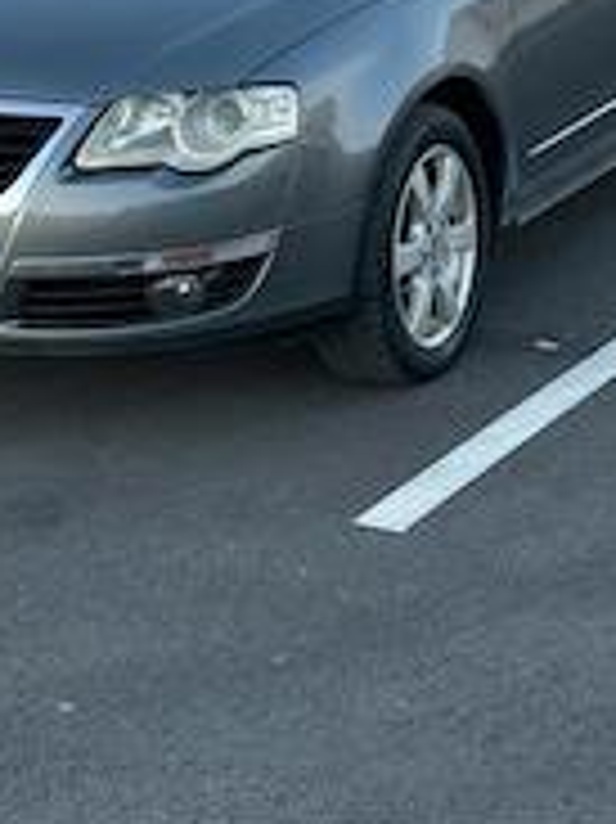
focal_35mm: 105
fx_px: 2494
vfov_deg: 18.1
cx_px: 261
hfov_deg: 14.1
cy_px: -63
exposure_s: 1/121
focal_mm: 6.86
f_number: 1.78
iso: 80
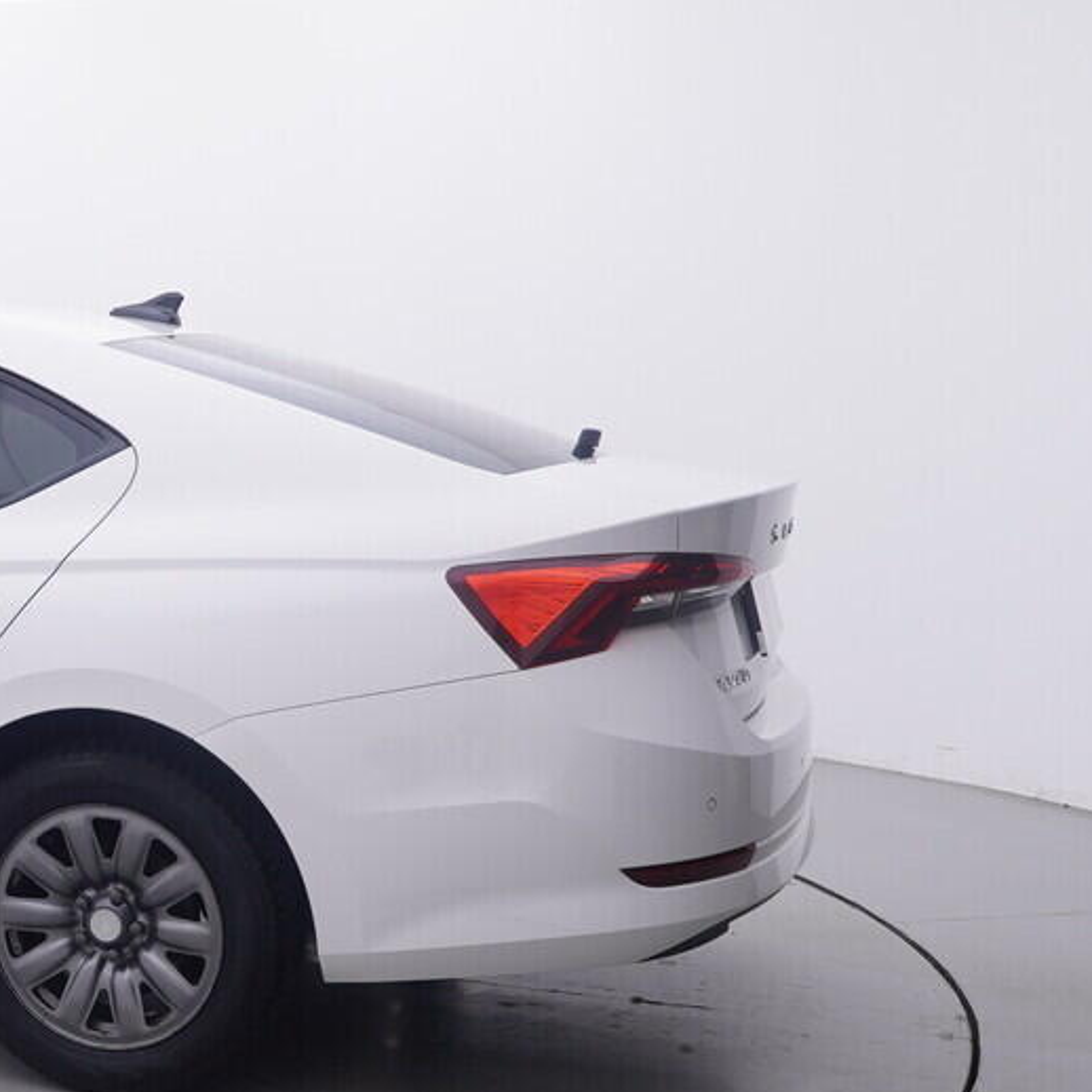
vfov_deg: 32.0
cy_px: 654
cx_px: -177
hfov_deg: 28.4
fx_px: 1898
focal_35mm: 53
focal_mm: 15
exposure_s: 1/80
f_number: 5
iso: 200
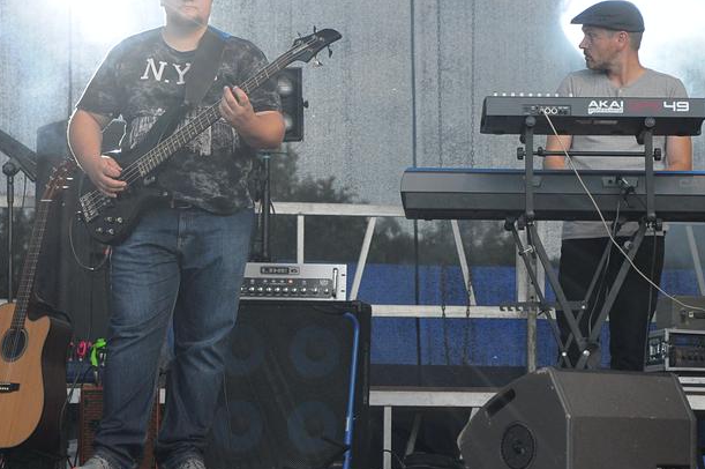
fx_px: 2856
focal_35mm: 146
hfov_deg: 14.1
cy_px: 192
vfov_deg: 9.4
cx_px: 464
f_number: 5
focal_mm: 70
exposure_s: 1/400
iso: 1250
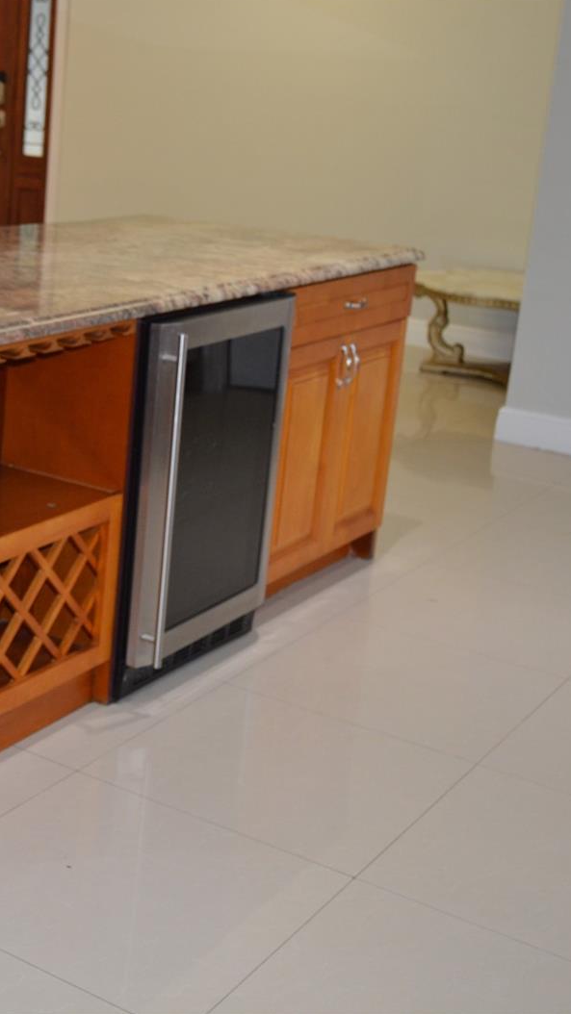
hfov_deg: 20.7
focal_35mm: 55
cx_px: -78
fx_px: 1475
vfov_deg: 38.0
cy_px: 505
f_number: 3.8
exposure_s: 1/60
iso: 640
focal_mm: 23
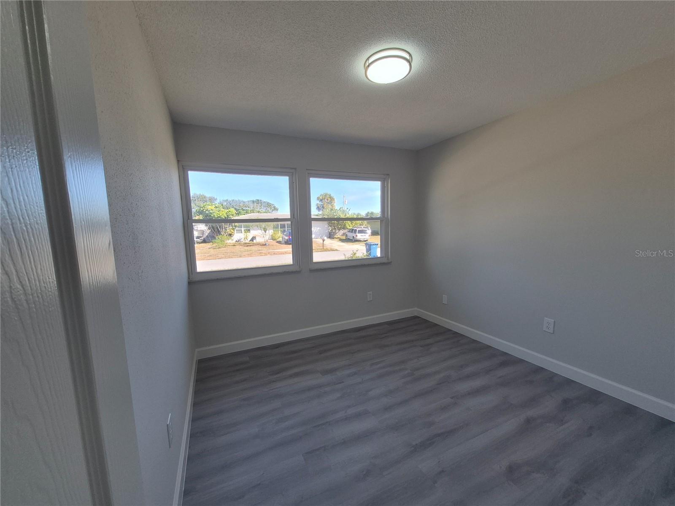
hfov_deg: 106.2
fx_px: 253
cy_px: 253
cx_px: 338
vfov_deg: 89.9
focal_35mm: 13
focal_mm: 1.74
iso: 50
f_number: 2.2
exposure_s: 1/172
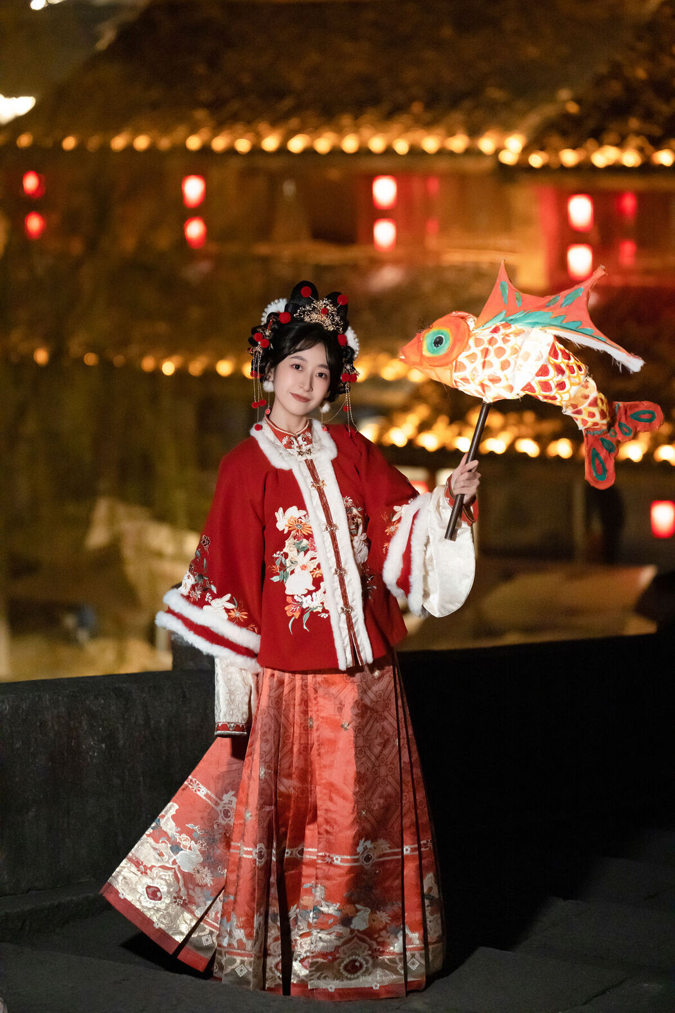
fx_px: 3065
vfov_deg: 18.8
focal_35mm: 109
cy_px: 506
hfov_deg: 12.6
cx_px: 338
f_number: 3.2
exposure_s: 1/250
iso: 6400
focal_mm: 109
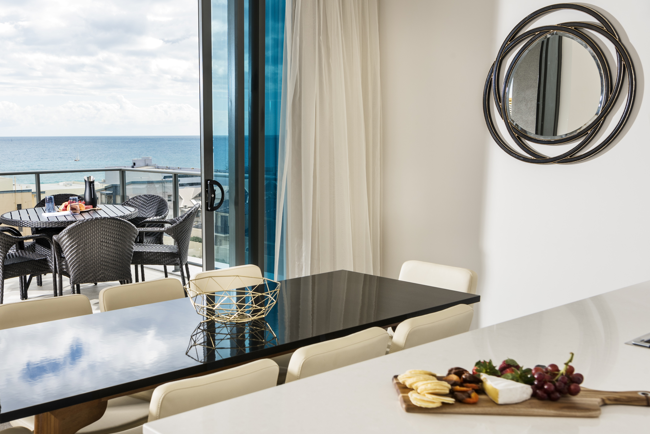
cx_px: 227
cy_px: 282
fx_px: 758
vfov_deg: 31.7
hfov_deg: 45.8
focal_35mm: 42
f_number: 9.5
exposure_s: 1/180
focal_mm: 32
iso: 125
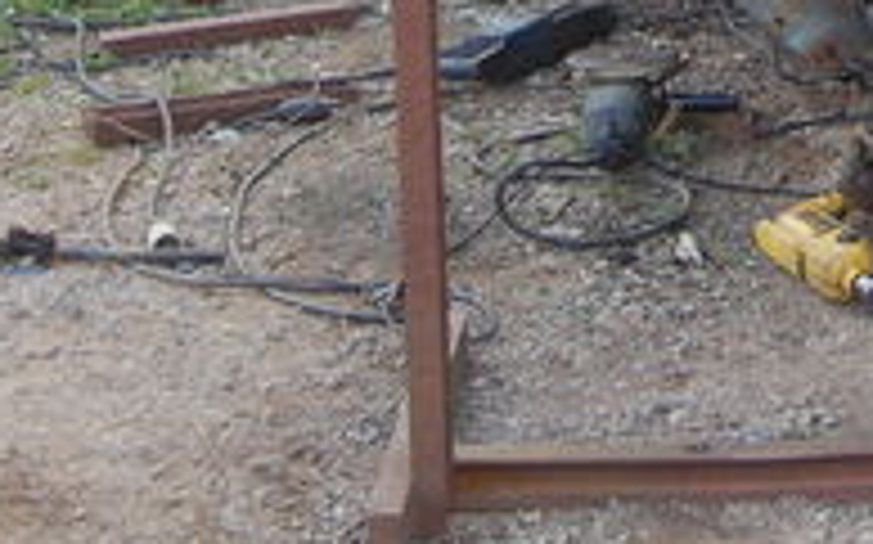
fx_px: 3115
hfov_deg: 15.7
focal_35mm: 131
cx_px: 842
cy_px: -387
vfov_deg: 9.6
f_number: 5.6
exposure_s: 1/125
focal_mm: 26
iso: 280
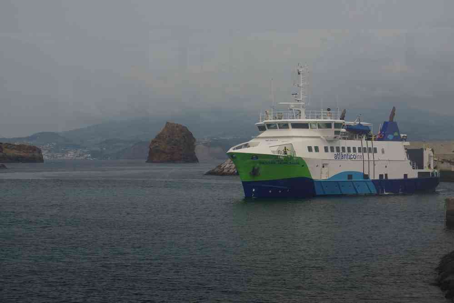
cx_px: 227
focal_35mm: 82
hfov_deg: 24.6
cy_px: 152
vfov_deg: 16.6
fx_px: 1040
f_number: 11
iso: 200
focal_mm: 55
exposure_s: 1/200
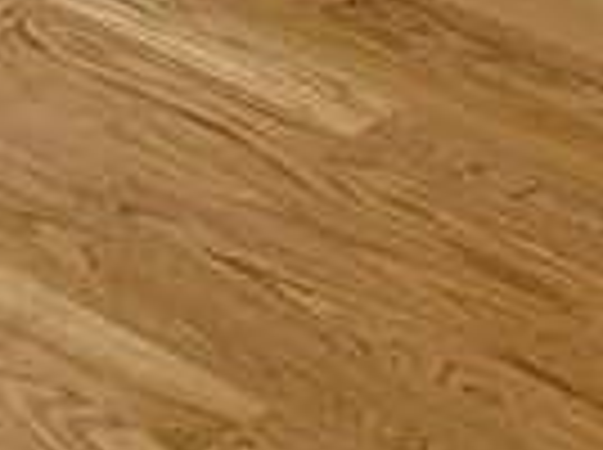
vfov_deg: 6.8
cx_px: 212
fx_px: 3460
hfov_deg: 10.0
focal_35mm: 199
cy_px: -868
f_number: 1.6
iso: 100
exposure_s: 1/120
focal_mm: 5.1
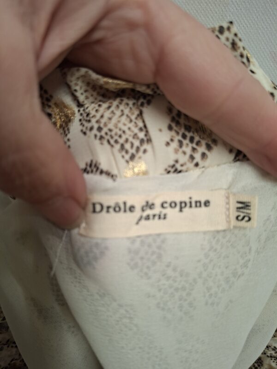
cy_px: 184
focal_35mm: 23
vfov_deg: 73.9
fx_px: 245
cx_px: 138
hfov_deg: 58.9
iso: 250
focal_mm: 5.54
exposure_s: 1/60
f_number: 1.8
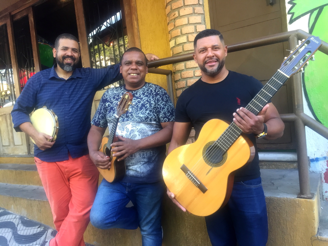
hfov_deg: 61.7
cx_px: 164
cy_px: 123
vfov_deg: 48.2
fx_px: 275
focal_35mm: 29
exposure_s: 1/30
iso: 32
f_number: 2.2
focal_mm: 4.15
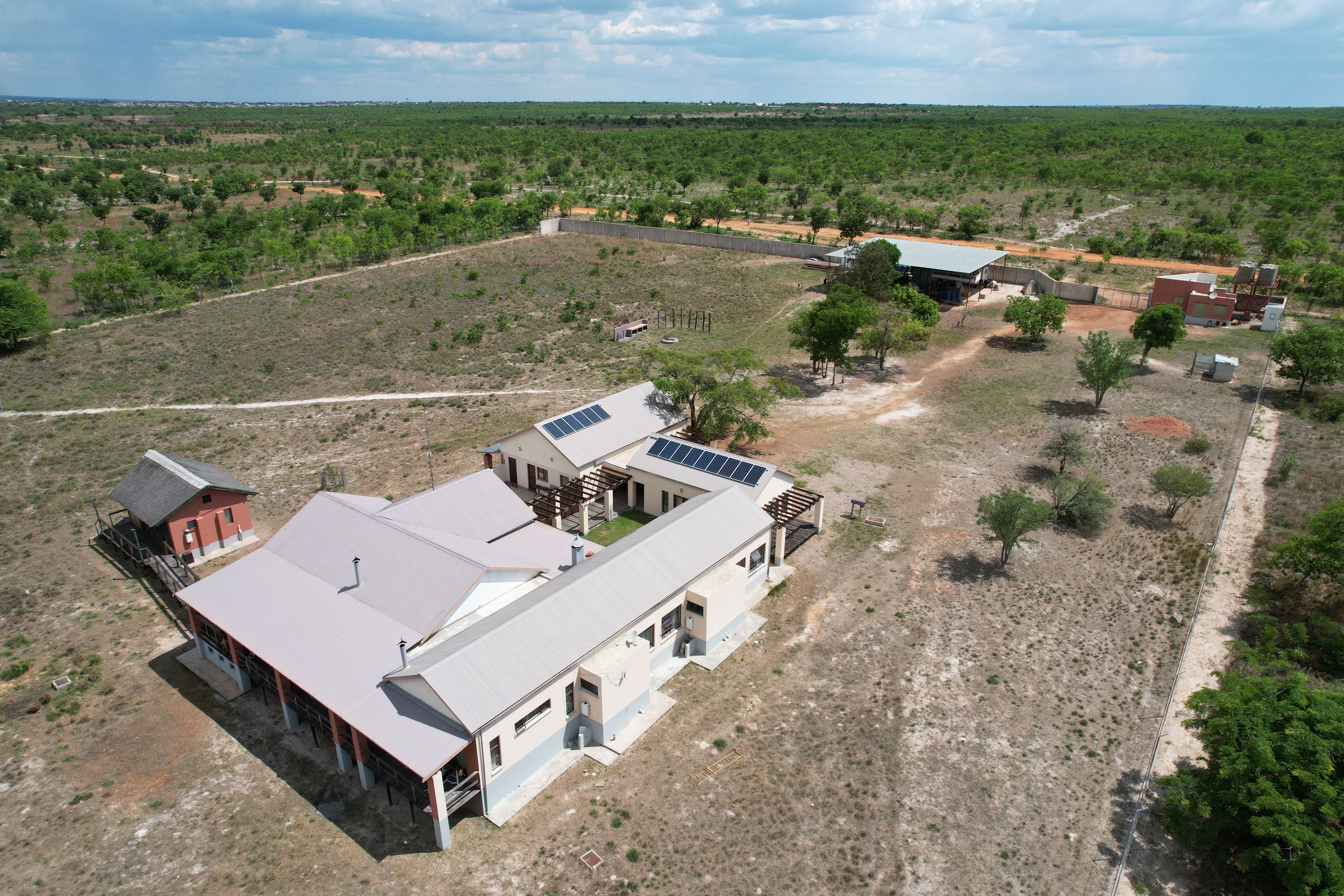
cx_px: 672
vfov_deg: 57.2
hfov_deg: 78.6
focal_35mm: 22
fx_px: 821
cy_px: 448
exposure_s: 1/2500
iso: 120
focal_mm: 8.38
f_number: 2.8
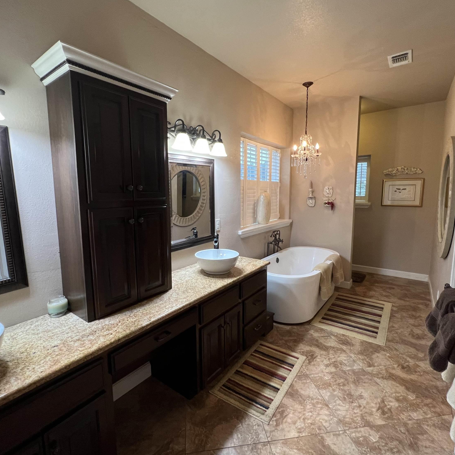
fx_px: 238
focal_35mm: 16
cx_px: 223
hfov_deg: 87.4
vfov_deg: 87.4
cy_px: 223
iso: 200
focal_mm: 1.57
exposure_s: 1/60
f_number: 1.8
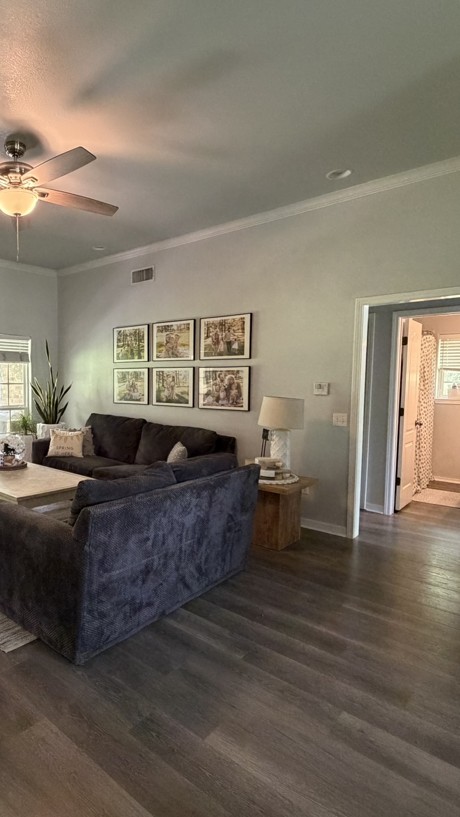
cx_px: 107
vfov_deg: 83.8
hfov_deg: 51.0
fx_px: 455
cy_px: 409
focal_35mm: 21
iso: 500
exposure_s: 1/60
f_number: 2.2
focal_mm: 2.22
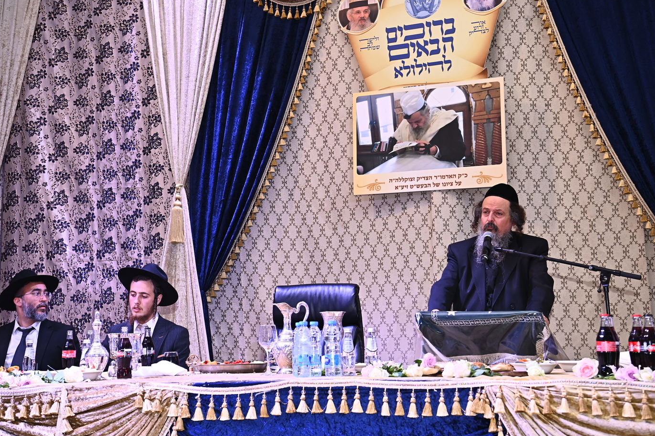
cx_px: 327
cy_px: 217
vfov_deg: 25.5
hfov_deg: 37.5
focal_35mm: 53
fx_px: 964
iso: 1250
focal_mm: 52
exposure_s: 1/200
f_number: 5
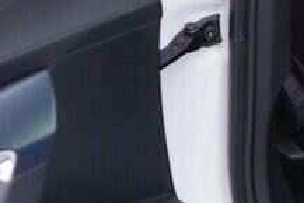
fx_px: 1436
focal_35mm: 170
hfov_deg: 10.5
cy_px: -184
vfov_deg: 7.8
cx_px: 706
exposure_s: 1/40
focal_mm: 24
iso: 200
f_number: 2.8
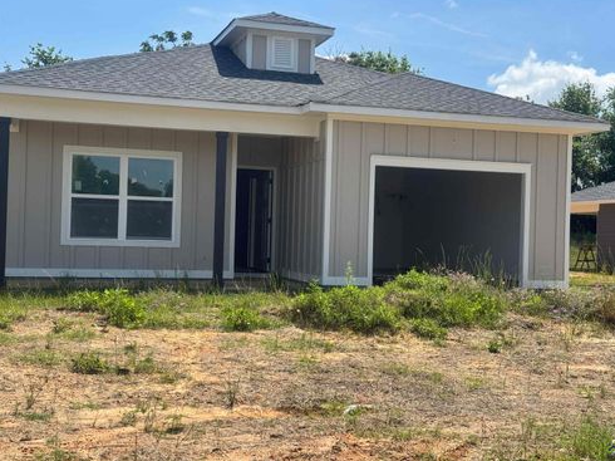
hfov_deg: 38.9
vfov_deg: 29.7
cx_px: 313
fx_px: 870
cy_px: 227
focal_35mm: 49
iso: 64
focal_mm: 6.76
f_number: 1.78
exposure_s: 1/4608
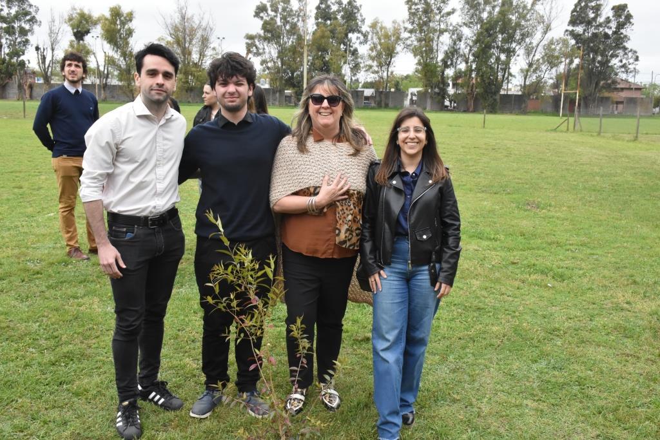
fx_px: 660
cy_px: 220
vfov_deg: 36.9
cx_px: 330
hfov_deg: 53.1
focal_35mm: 36
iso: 1600
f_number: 11
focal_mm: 24
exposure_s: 1/500
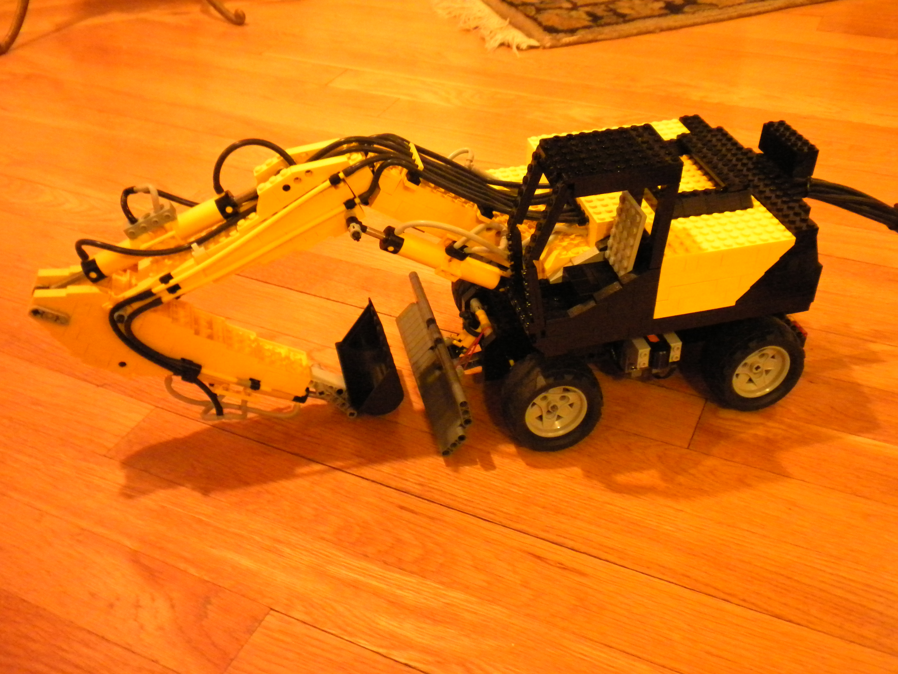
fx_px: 960
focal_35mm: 37
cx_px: 449
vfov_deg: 38.7
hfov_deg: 50.1
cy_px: 337
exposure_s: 1/8.7
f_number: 3.5
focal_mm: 6.6
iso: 800
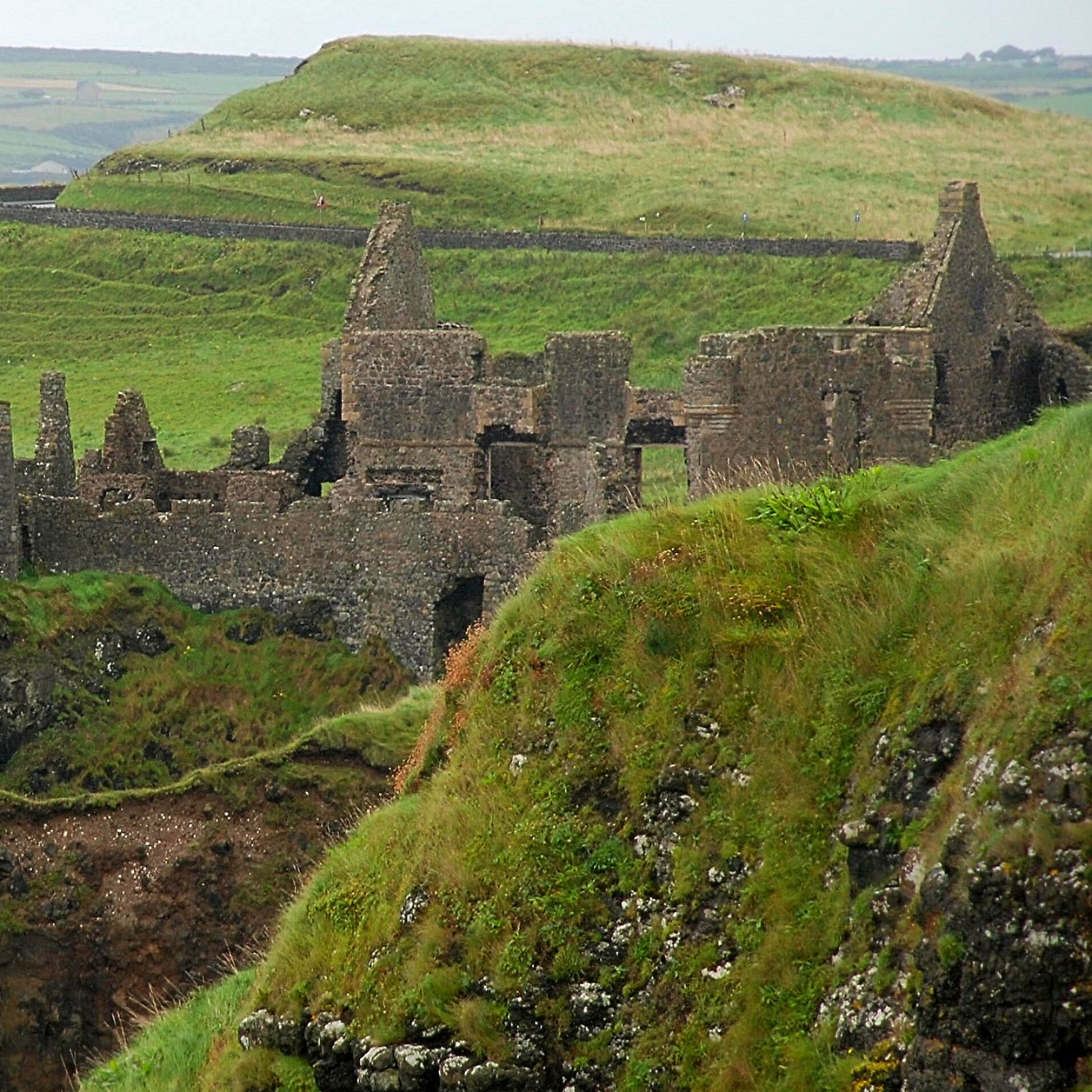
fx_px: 11735
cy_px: 510
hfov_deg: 5.3
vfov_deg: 5.3
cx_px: 91
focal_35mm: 329
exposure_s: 1/125
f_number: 5.6
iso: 280
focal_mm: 135
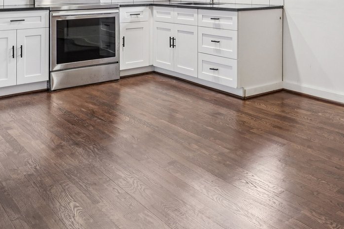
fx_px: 392
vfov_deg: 29.4
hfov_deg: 44.5
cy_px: -23
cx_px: 288
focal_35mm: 41
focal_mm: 14
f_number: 8
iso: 500
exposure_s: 1/25
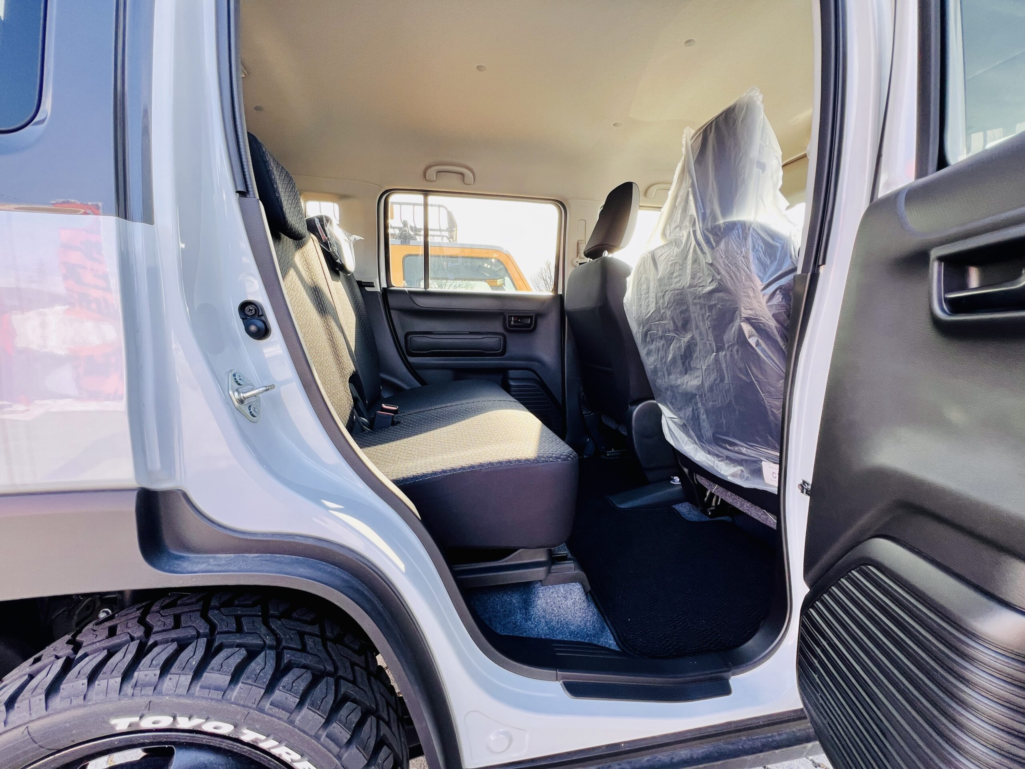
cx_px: 512
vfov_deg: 89.9
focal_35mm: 13
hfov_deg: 106.2
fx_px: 385
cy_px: 384
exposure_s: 1/99
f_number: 1.8
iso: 50
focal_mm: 1.57
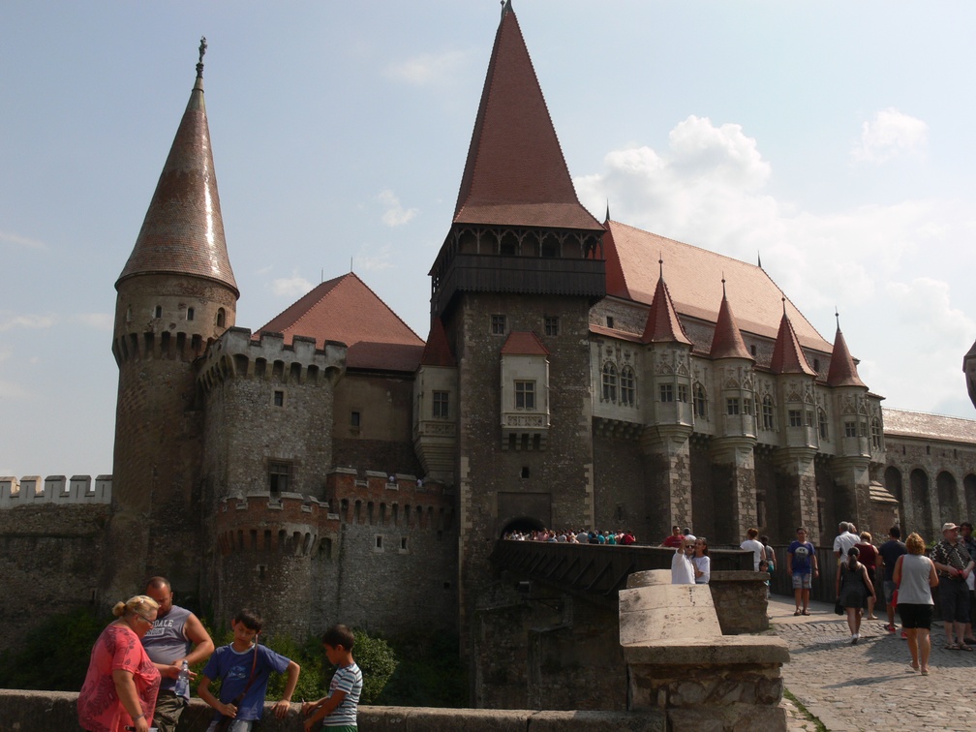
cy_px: 366
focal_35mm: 35
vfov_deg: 40.7
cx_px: 488
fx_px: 987
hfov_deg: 52.6
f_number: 5.6
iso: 80
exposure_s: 1/160
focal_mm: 7.5
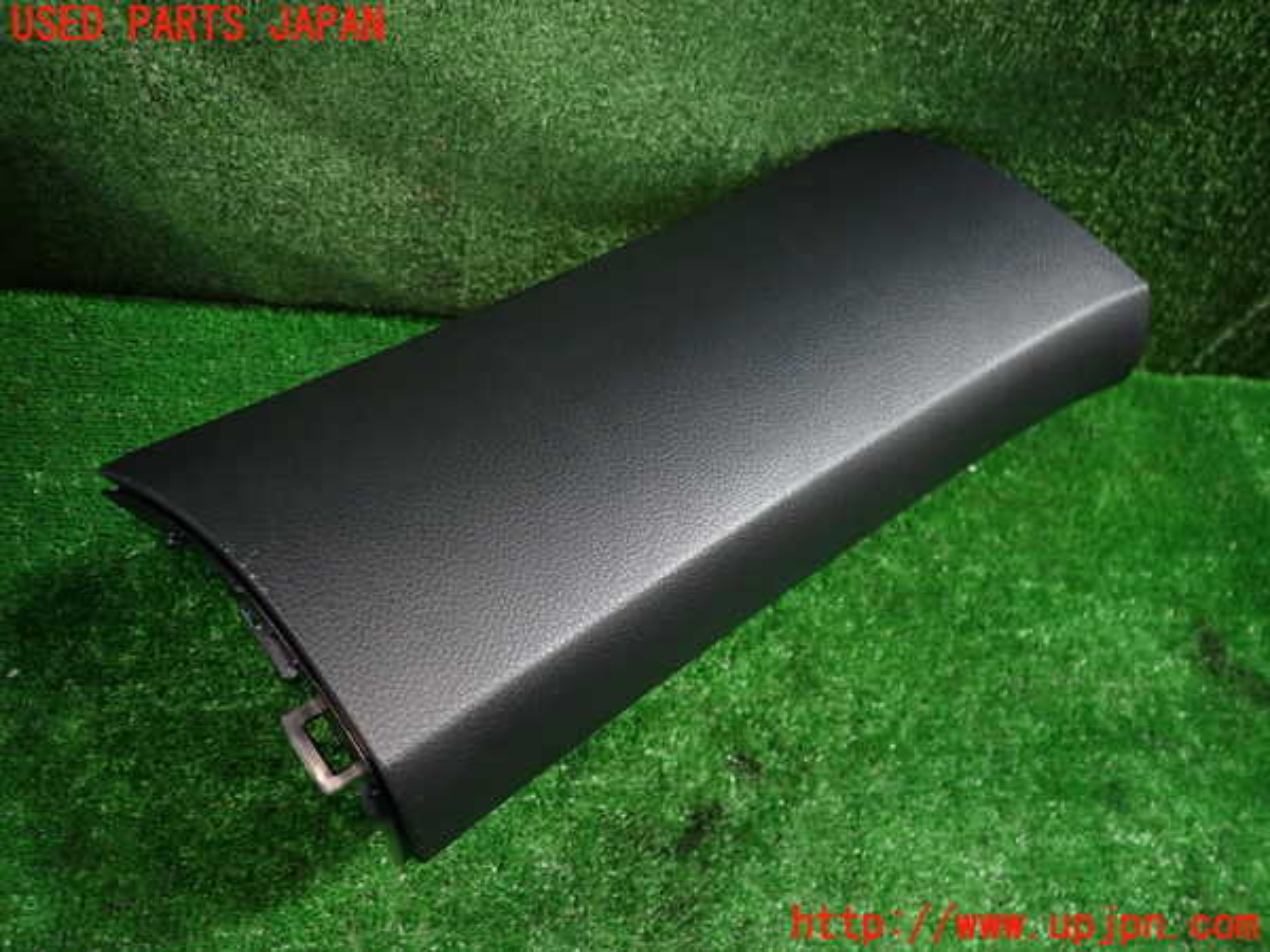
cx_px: 635
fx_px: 917
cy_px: 476
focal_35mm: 25
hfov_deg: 69.4
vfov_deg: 54.9
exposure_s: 1/30
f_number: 2
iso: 250
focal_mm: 4.5
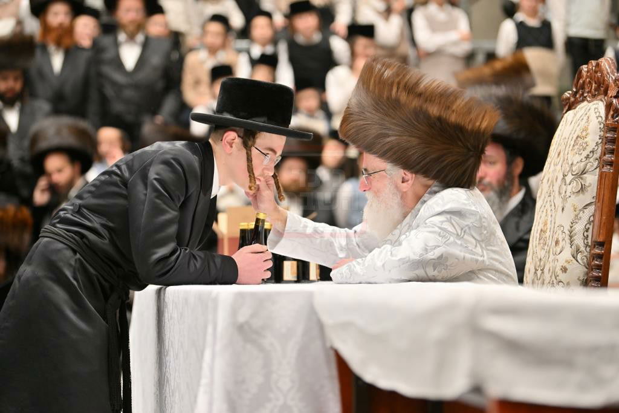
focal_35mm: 130
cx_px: 310
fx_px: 2235
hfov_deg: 15.8
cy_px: 206
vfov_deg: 10.6
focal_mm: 130
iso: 800
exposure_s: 1/800
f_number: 2.8
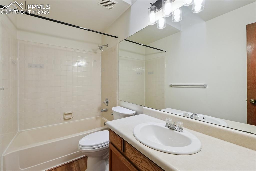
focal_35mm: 15
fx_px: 107
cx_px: 128
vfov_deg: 77.3
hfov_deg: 100.4
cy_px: 86
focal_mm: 10
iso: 640
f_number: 8
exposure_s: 1/50
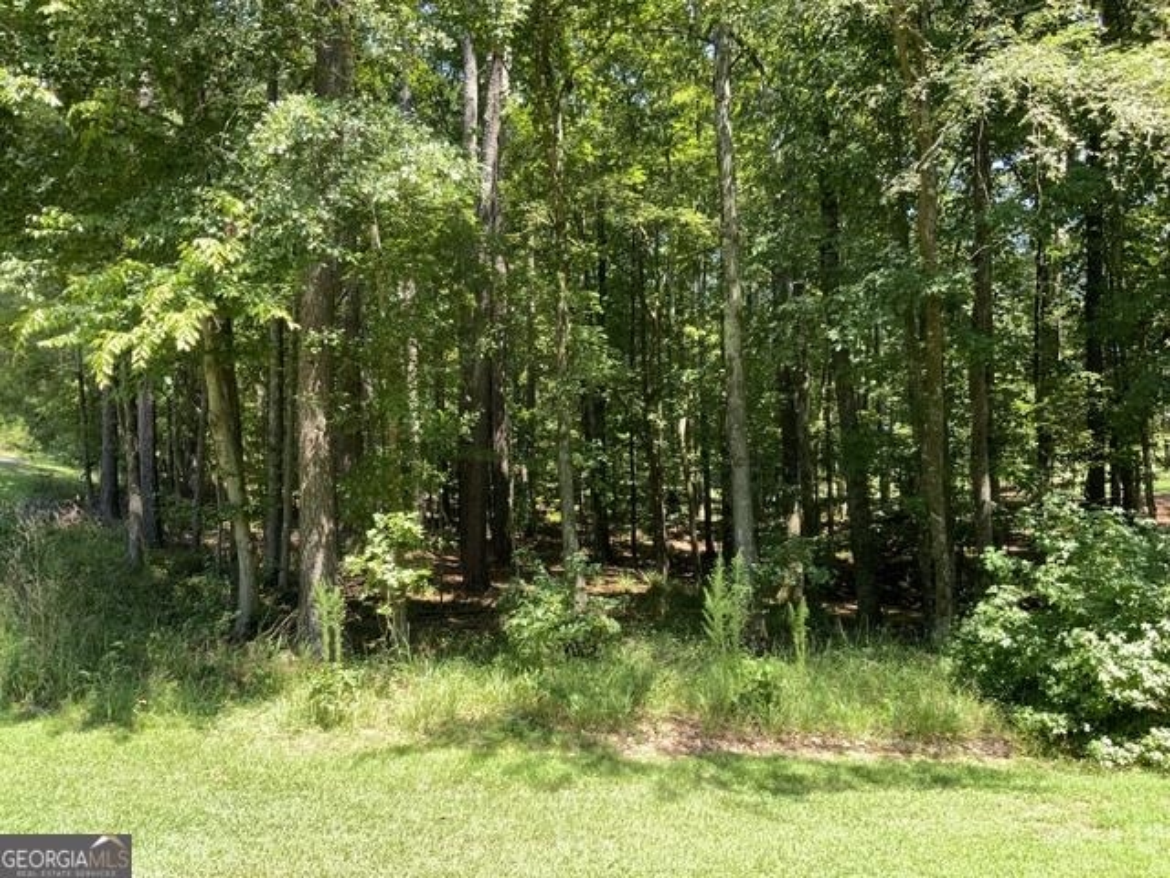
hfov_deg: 61.7
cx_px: 585
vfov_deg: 48.2
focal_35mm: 29
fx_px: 980
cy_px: 439
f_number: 1.8
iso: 16
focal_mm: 3
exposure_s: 1/131
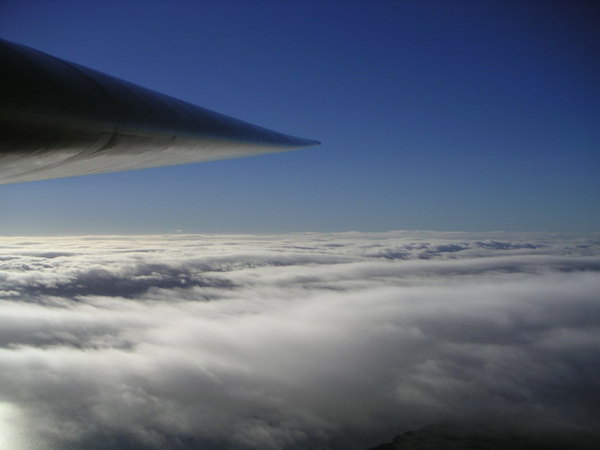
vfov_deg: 37.7
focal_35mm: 38
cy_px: 225
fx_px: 659
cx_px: 300
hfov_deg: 49.0
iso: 50
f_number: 6.7
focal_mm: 6
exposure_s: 1/750
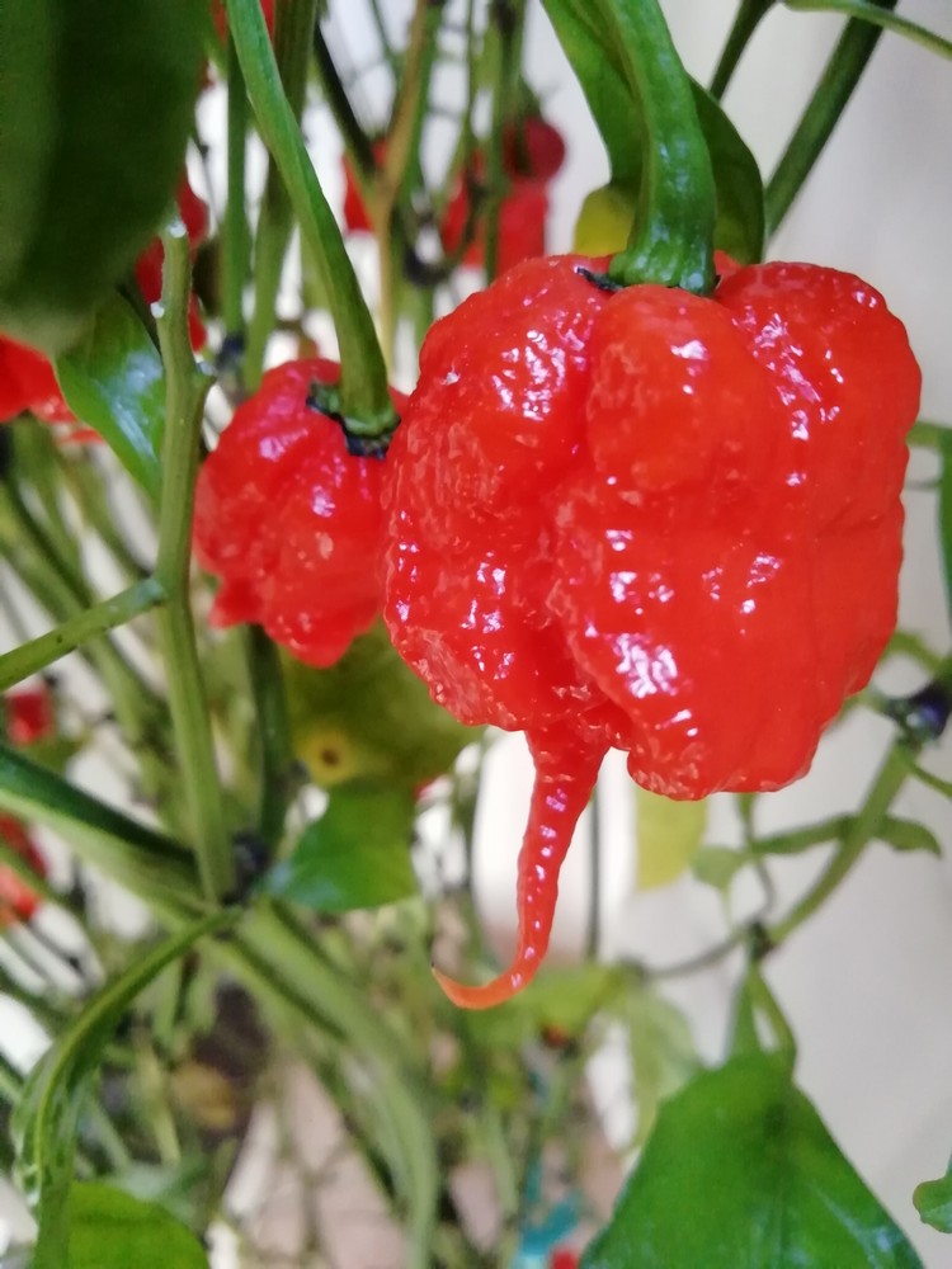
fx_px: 953
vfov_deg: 67.3
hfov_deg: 53.1
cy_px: 634
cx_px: 476
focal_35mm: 26
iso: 640
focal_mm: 3.21
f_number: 2.2
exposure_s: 1/16.7
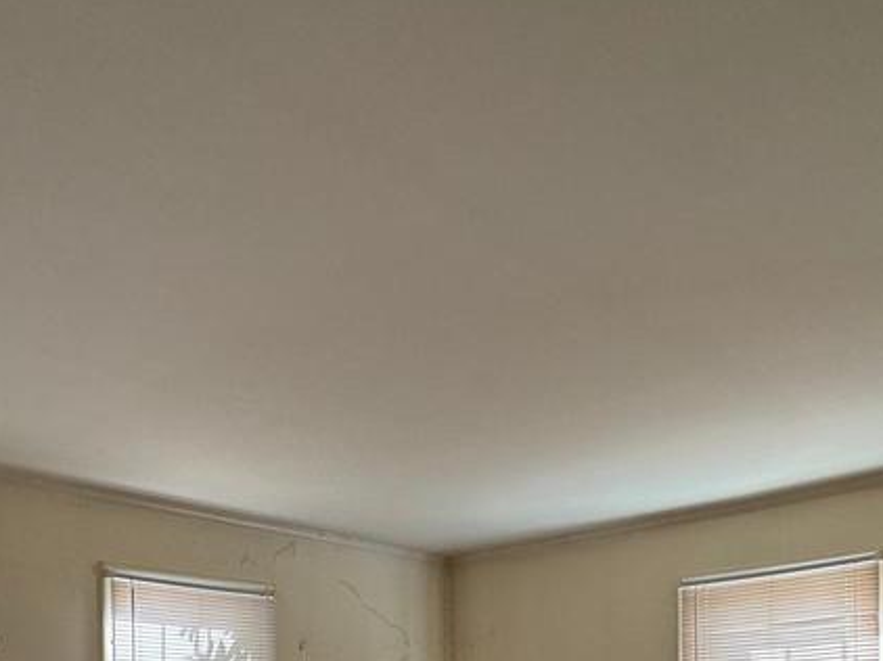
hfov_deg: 53.9
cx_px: 393
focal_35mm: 34
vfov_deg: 35.2
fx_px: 867
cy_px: 745
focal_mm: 2.22
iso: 200
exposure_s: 1/120
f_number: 2.2
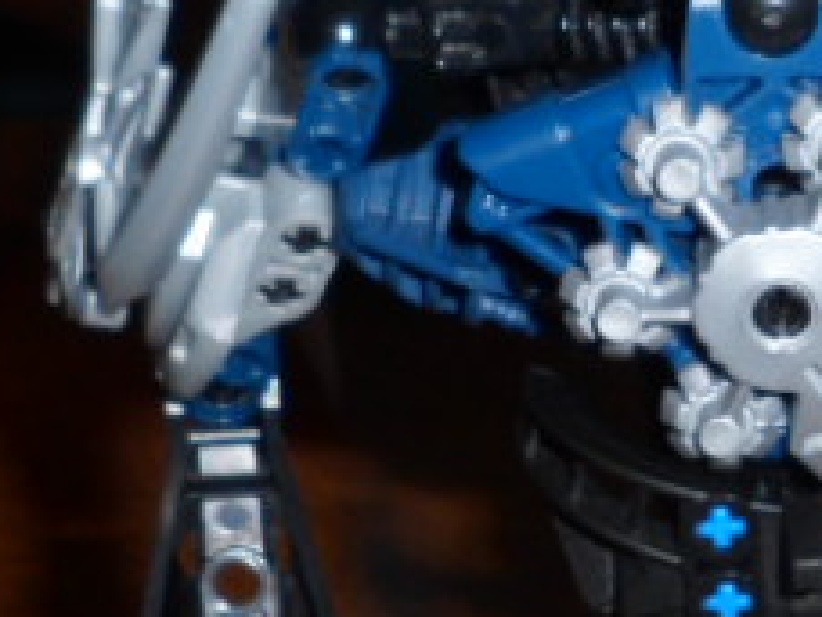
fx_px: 2778
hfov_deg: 16.5
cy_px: 689
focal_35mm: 117
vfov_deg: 12.4
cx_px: 818
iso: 100
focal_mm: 4.9
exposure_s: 1/45
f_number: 9.4
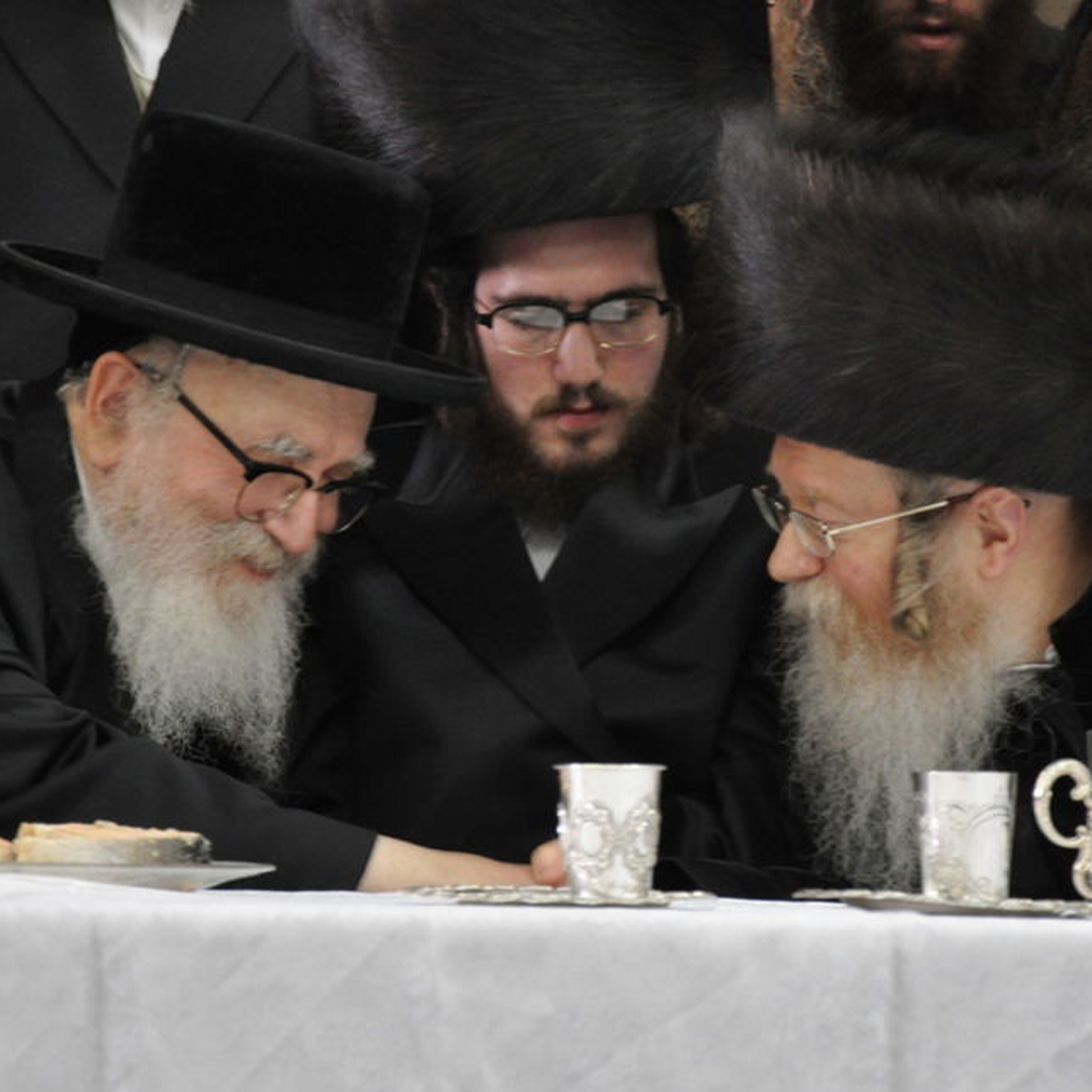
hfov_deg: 9.4
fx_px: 6674
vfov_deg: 9.4
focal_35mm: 187
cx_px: 557
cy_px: 523
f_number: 5.6
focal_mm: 92
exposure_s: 1/30
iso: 1600
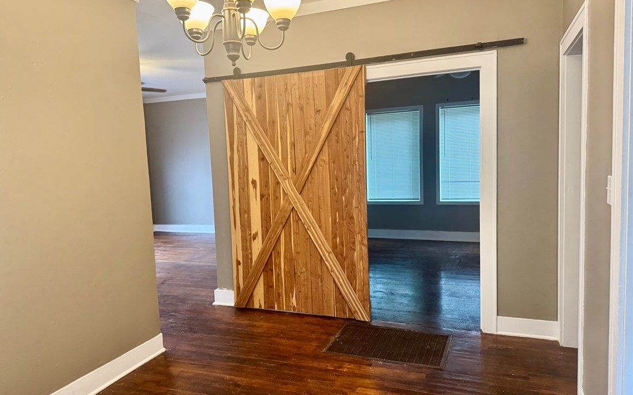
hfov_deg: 70.4
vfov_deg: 47.6
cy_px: 196
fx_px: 448
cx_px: 311
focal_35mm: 26
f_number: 1.78
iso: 500
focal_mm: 6.76
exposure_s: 1/60
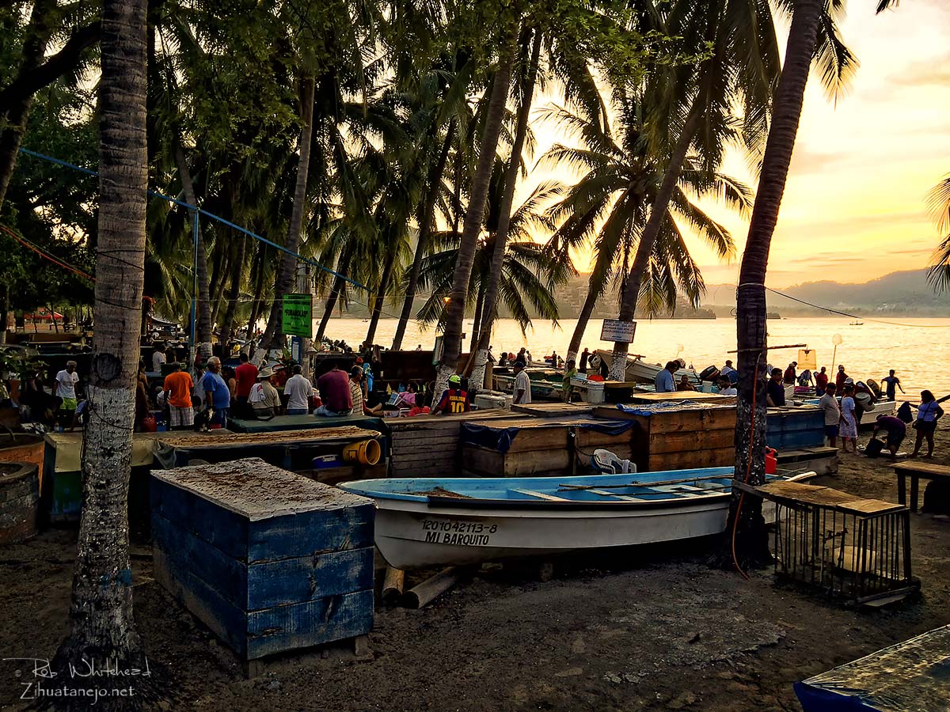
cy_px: 356
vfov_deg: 48.2
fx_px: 796
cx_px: 475
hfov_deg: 61.7
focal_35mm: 29
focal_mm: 4.15
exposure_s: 1/40
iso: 40
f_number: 2.2
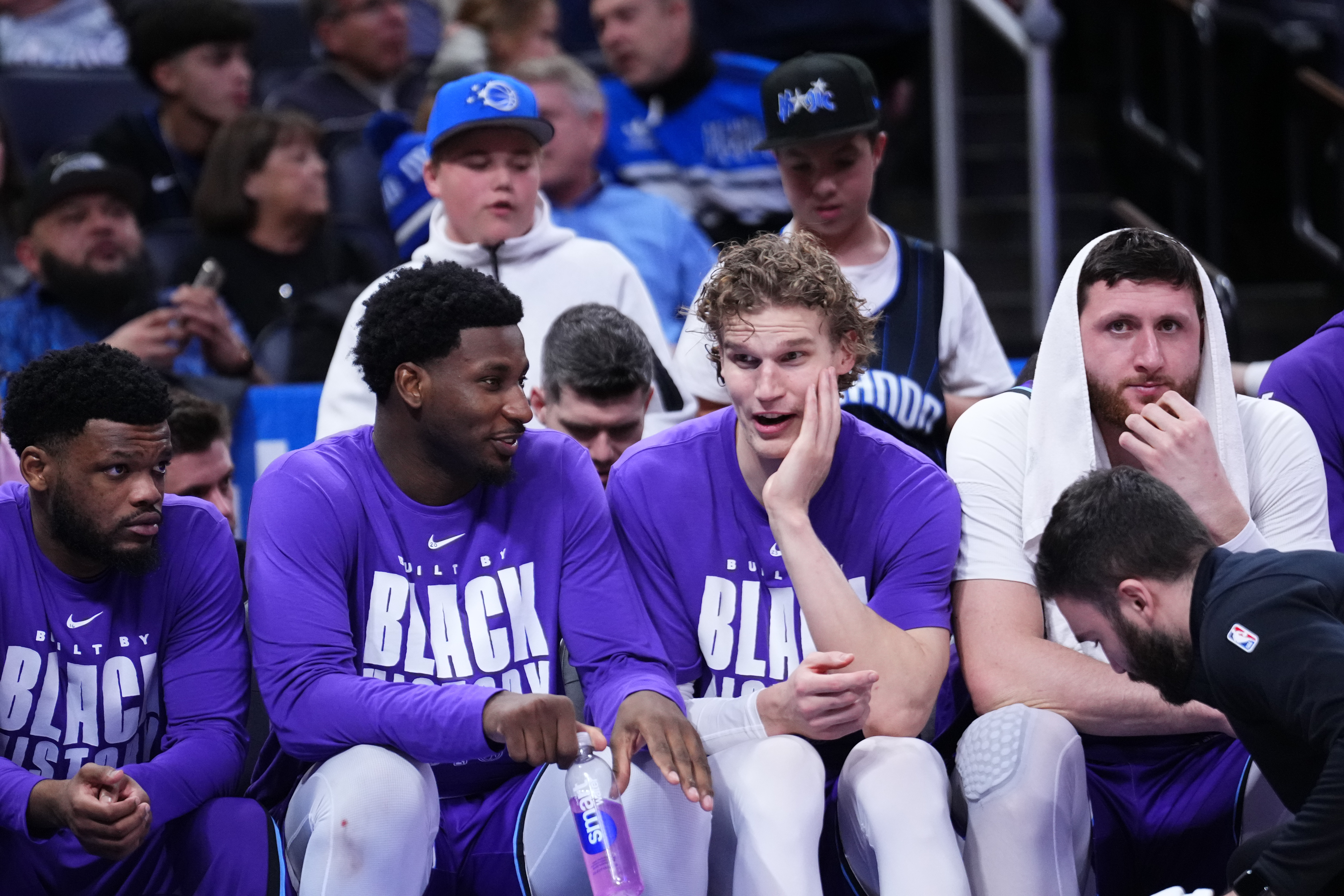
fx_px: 11199
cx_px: 672
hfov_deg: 6.9
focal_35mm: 300
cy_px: 448
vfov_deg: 4.6
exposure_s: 1/1600
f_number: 2.8
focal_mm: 200
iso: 3200
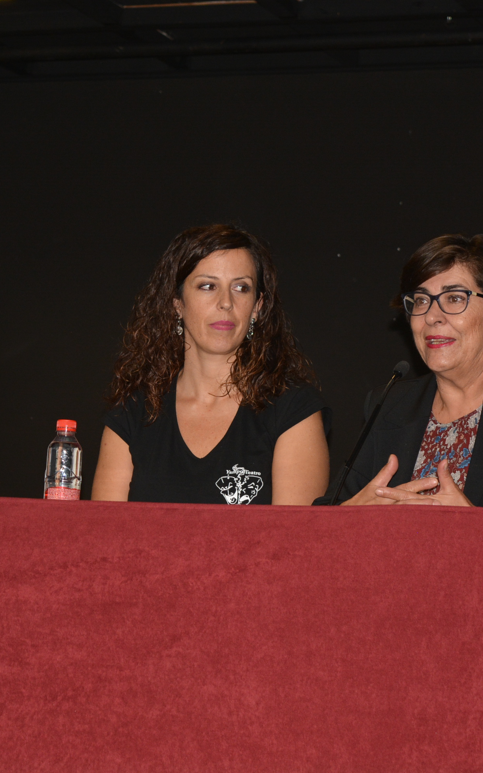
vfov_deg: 16.5
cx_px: 170
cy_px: 385
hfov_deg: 10.3
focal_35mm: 127
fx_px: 2670
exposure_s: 1/60
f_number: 5.6
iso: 400
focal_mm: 55
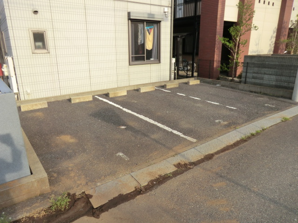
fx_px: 207
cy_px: 112
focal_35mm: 24
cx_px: 149
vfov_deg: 56.8
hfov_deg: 71.6
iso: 80
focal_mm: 4.3
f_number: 3.2
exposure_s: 1/320
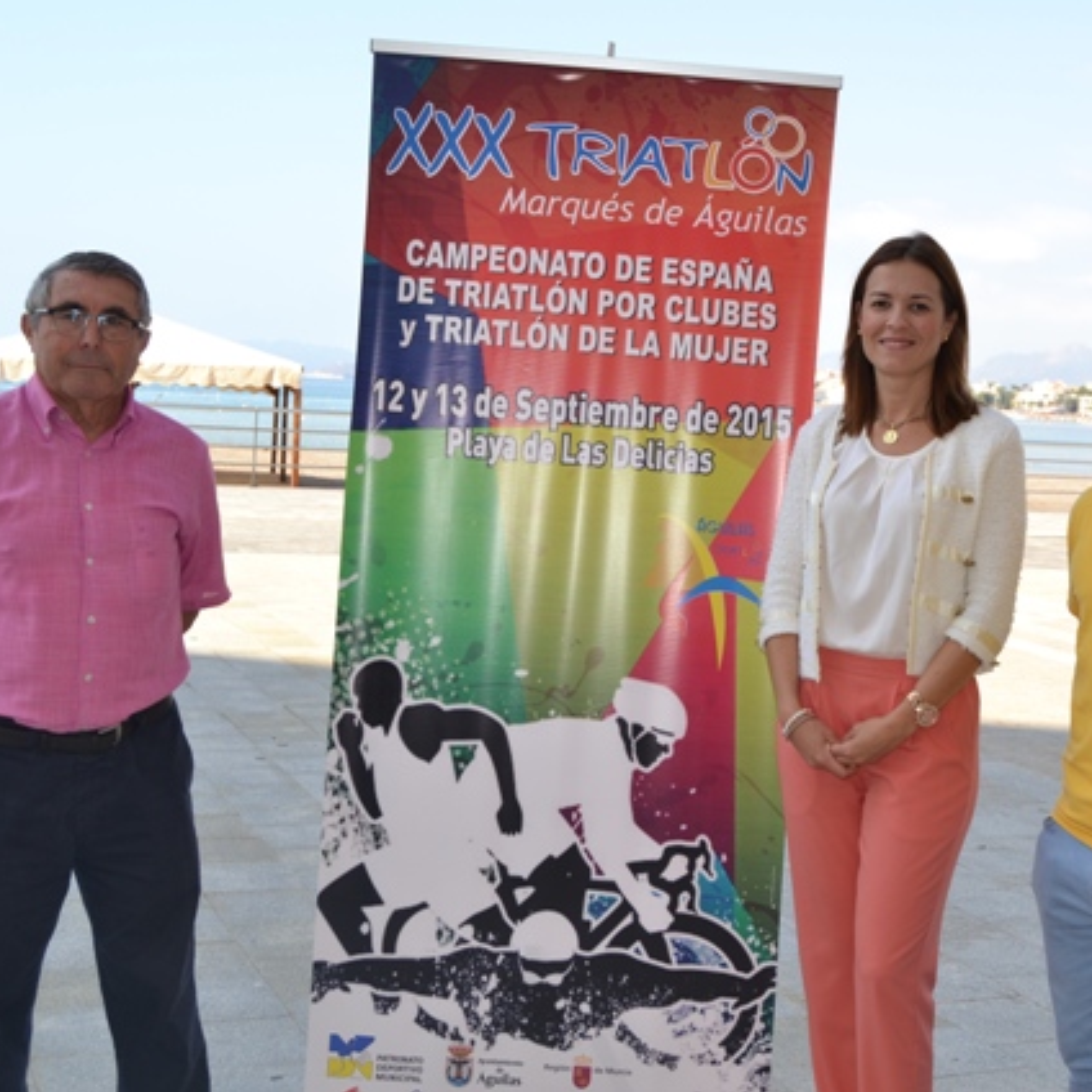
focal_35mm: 50
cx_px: 644
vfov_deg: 34.0
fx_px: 1785
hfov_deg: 33.9
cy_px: 545
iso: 100
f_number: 5.6
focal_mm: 26
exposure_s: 1/200
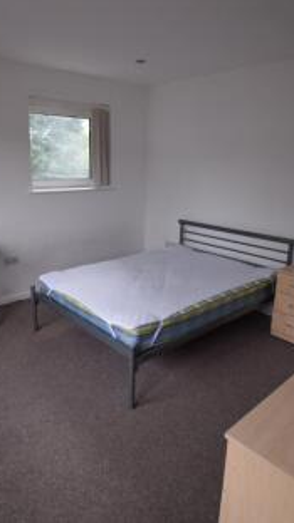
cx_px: 133
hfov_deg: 47.5
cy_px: 259
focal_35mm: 24
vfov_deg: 76.3
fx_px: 333
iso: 400
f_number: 5.6
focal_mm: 10
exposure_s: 1/125
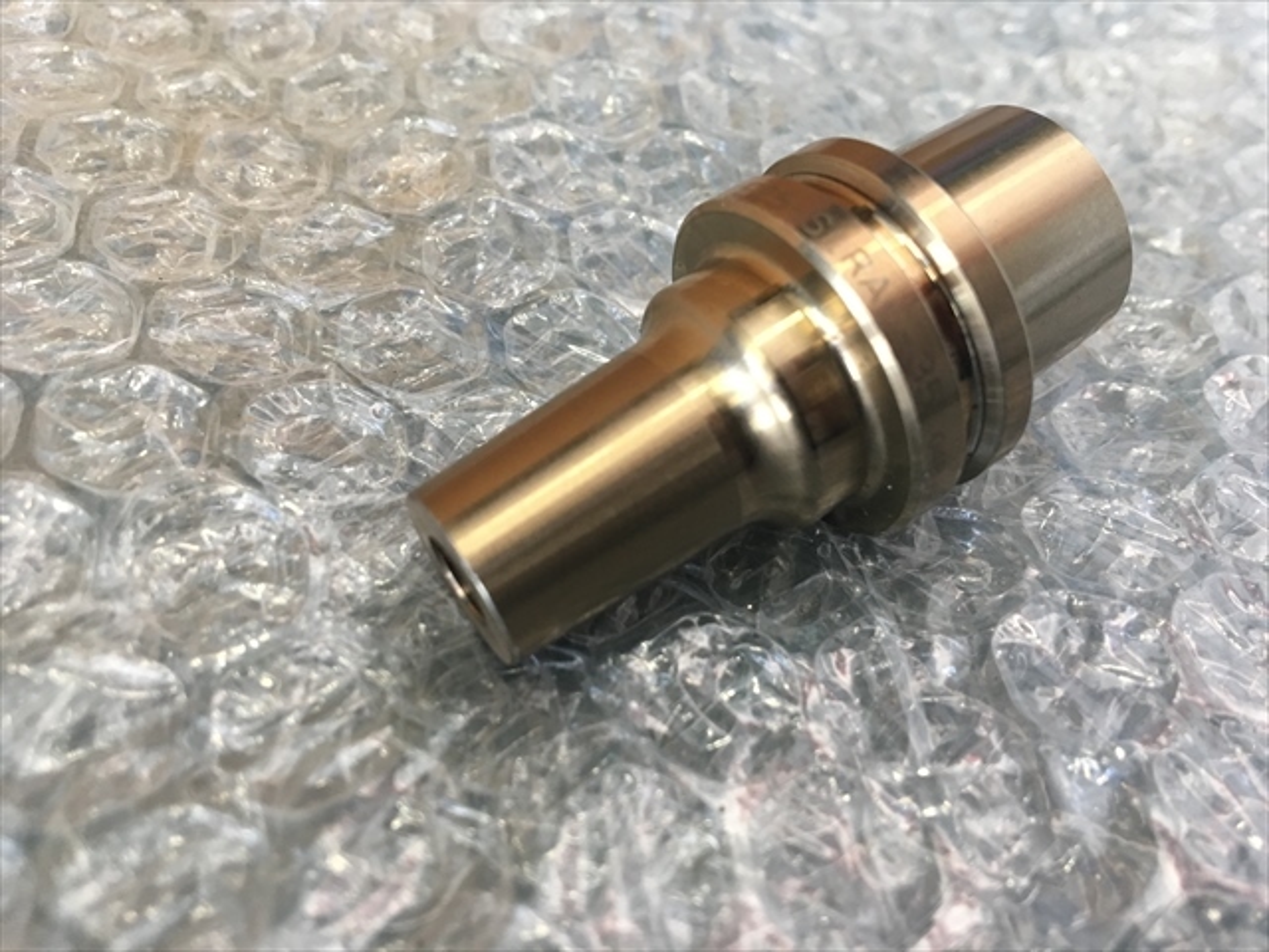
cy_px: 476
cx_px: 634
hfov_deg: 61.7
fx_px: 1063
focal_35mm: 29
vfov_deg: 48.2
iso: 100
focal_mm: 4.15
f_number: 2.2
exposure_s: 1/30
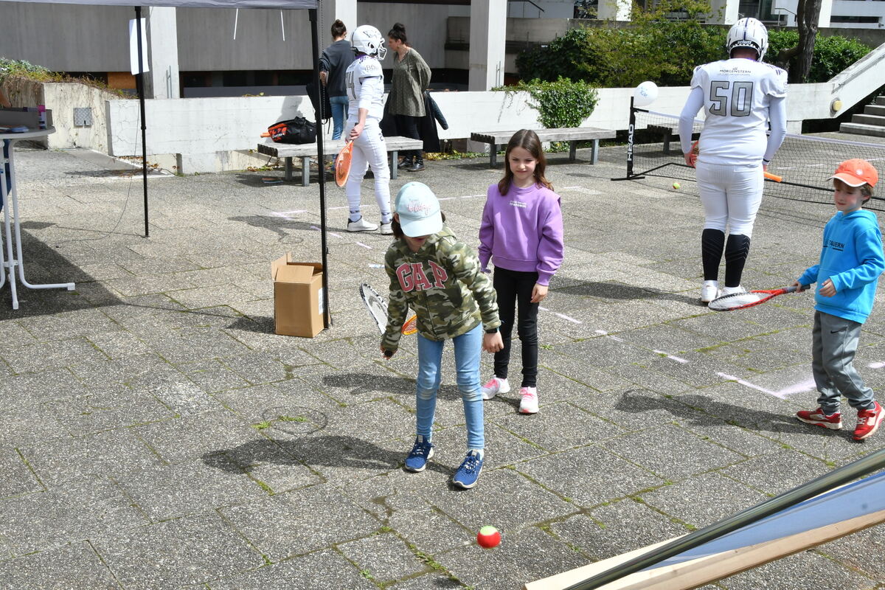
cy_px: 295
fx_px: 1032
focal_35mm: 42
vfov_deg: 31.9
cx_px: 442
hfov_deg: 46.4
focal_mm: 28
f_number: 16
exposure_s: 1/320
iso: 500
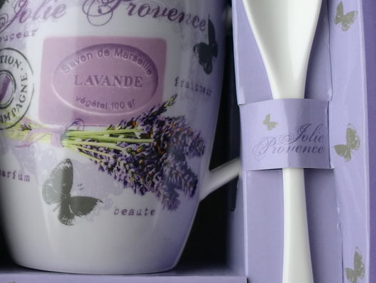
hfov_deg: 29.1
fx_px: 717
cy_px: 134
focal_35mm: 66
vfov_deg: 22.3
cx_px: 112
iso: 64
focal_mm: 6.3
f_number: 3.1
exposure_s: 1/60
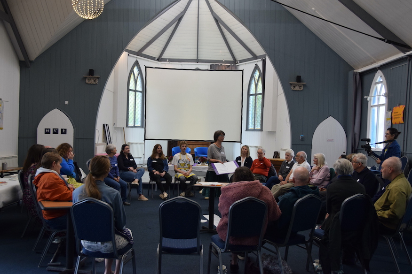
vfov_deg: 35.9
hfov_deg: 51.9
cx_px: 208
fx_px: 423
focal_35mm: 37
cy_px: 134
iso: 800
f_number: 5
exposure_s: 1/80
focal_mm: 24
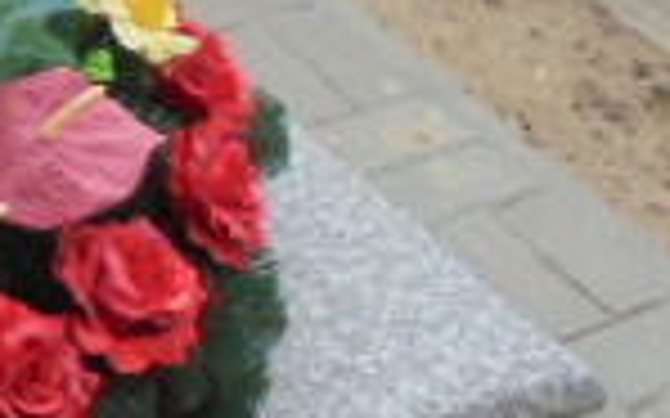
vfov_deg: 10.9
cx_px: -225
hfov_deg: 16.6
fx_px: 2154
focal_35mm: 118
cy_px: -85
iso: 100
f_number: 3.5
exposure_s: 1/500
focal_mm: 4.6
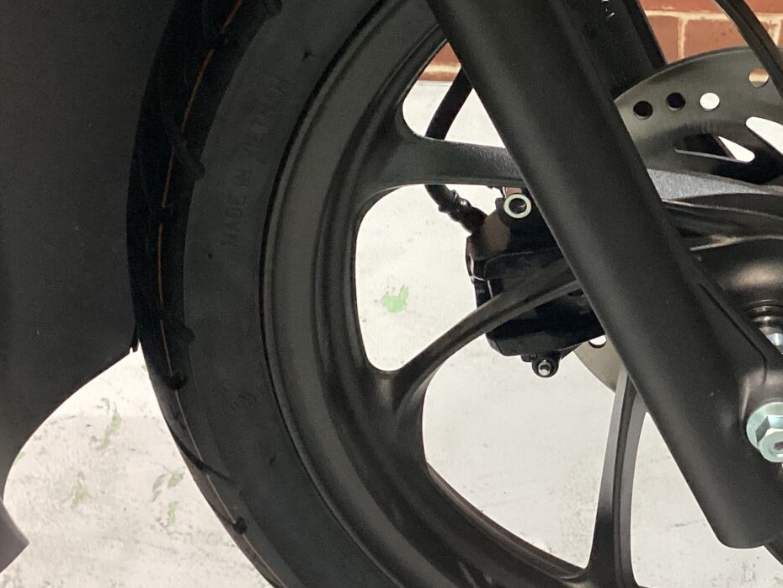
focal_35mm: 64
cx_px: 706
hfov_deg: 29.0
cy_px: 281
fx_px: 1448
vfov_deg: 22.9
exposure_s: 1/60
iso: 250
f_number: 2.4
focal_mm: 3.3
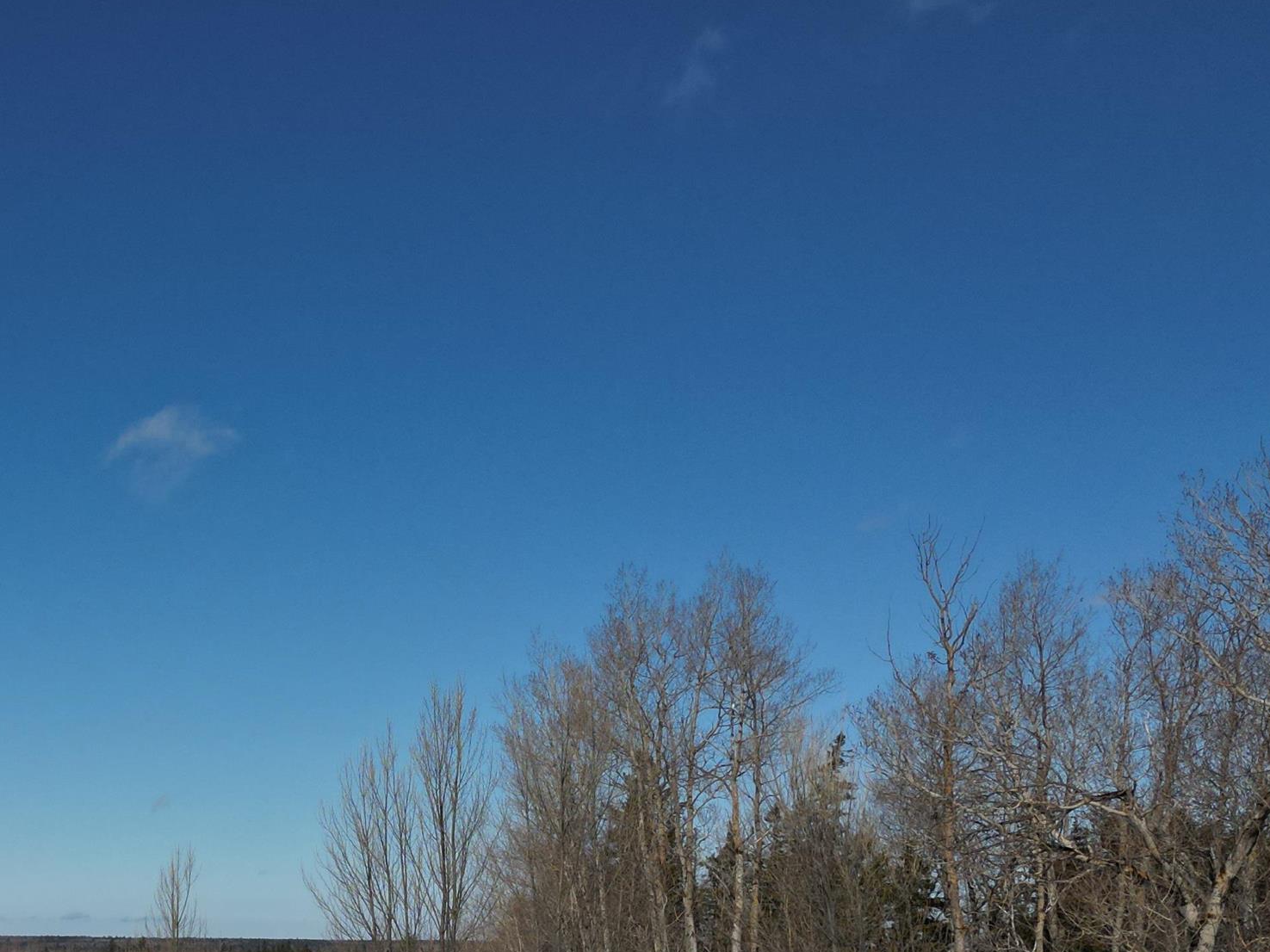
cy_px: 888
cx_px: 207
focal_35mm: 50
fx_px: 1834
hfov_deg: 36.5
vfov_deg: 27.8
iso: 200
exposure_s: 1/240
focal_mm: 6.72
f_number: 1.7
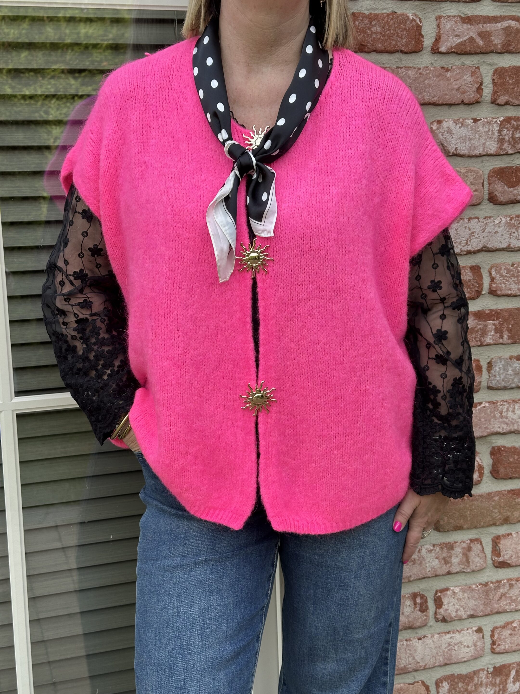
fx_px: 961
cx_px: 260
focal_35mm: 48
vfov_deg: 39.7
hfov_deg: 30.3
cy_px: 347
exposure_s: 1/516
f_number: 1.78
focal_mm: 6.86
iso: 64
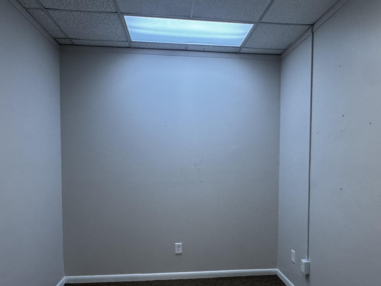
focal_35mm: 27
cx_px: 206
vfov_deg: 50.9
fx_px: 297
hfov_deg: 65.2
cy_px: 174
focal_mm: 2.22
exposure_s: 1/120
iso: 250
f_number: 2.2
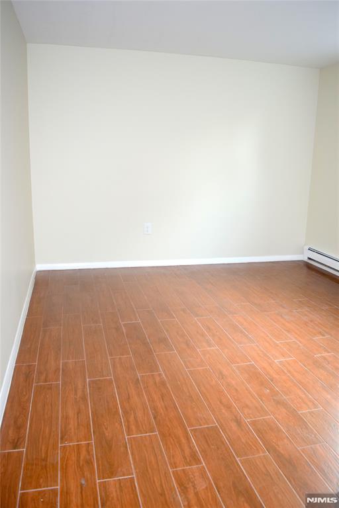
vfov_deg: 67.4
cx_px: 170
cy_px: 254
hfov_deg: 47.9
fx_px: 381
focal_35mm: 27
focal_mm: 18
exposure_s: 1/60
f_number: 4
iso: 800
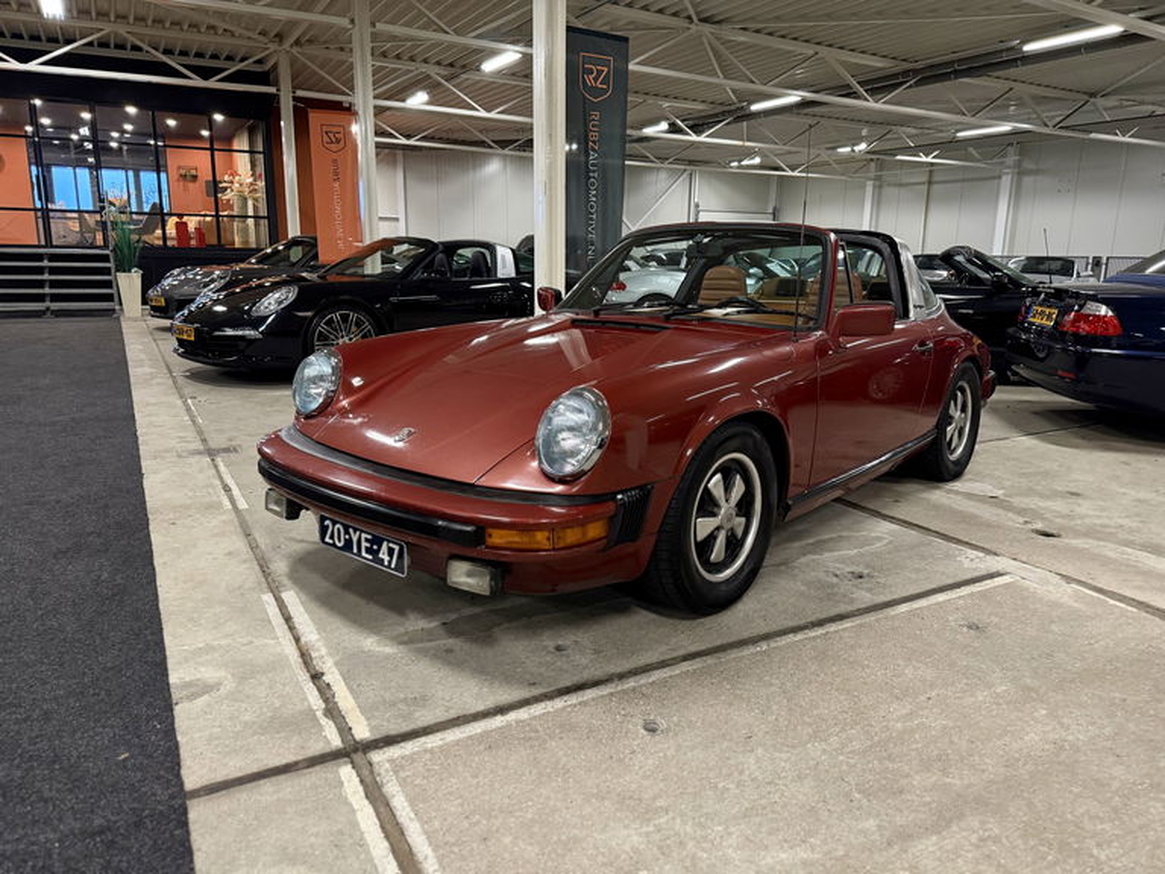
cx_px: 582
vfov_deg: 56.8
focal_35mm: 24
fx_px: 808
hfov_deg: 71.6
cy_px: 437
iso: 400
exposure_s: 1/50
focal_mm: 6.76
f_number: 1.78
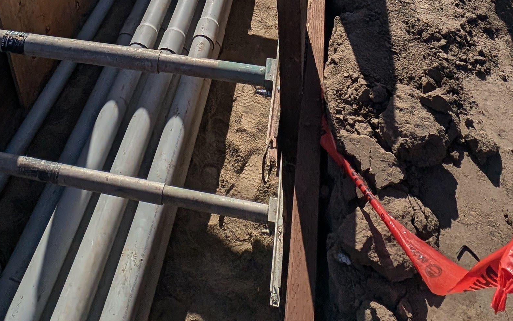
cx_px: 200
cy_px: -204
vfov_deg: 24.8
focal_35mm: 33
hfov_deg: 57.6
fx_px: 461
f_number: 1.95
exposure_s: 1/4762
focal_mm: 2.23
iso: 43
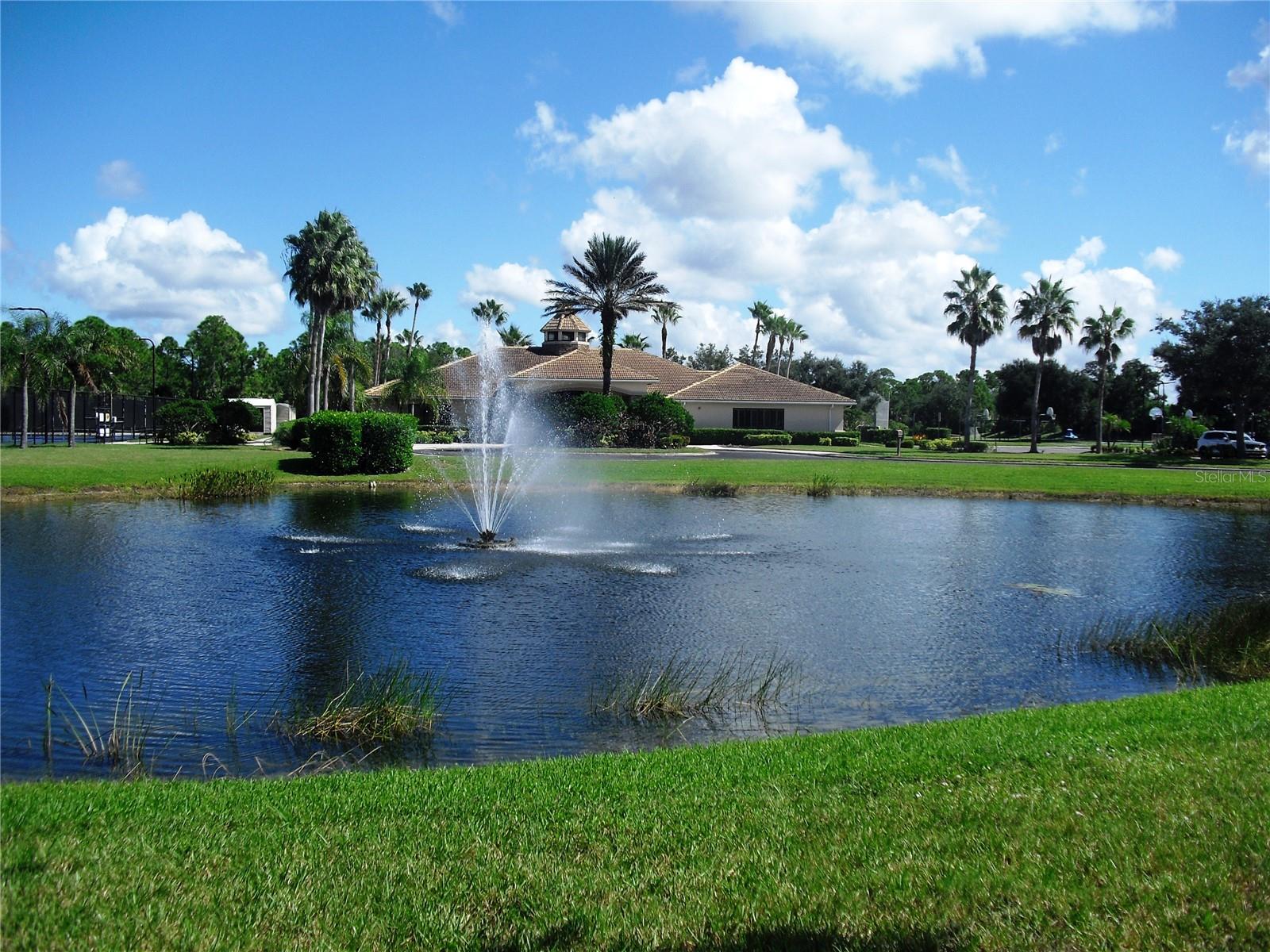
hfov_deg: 51.4
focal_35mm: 36
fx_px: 1321
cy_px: 476
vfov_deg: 39.7
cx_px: 635
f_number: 7.8
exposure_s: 1/200
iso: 64
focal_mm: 6.3
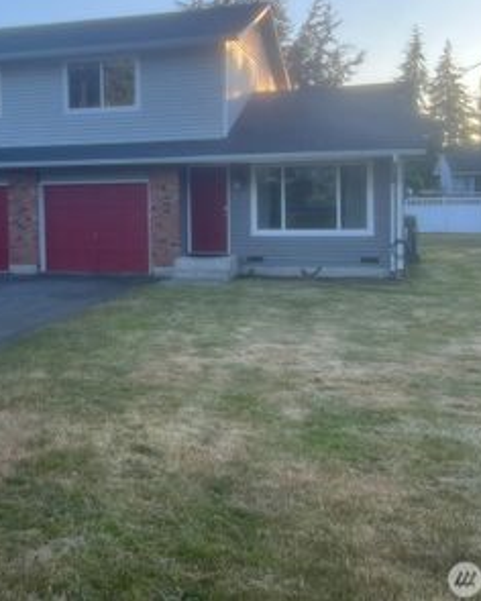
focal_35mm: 43
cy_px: 223
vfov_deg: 42.6
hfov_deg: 34.0
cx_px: 104
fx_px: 765
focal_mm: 5.7
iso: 50
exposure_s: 1/696
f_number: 1.5
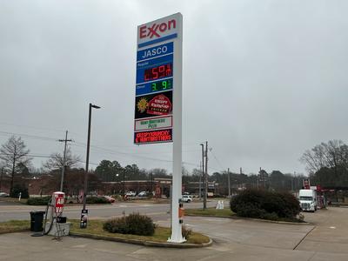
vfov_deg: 48.2
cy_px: 130
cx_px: 174
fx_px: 292
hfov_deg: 61.7
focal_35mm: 29
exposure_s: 1/739
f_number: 1.8
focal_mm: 3
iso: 25
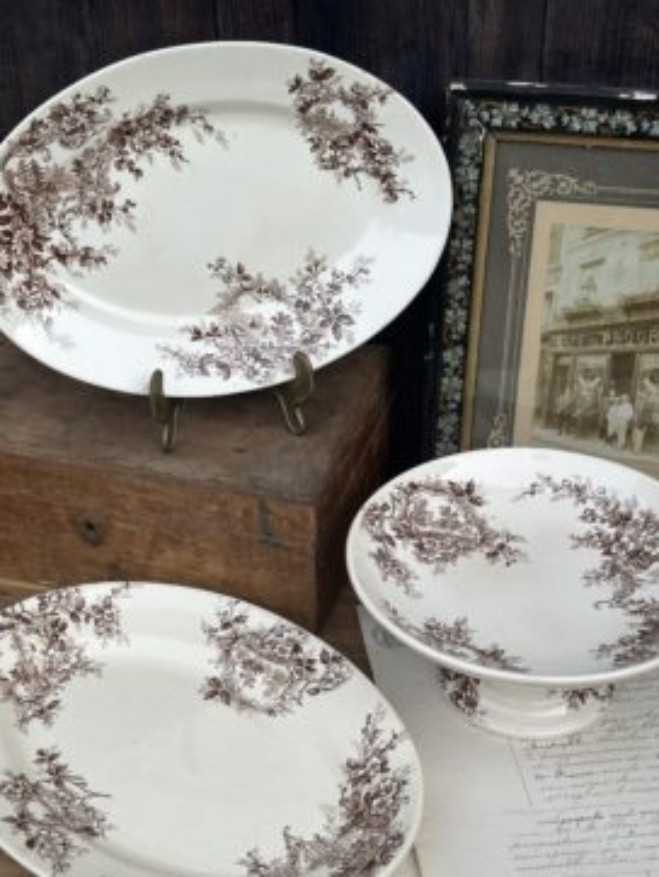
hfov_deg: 27.5
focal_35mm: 53
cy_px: 475
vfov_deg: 36.1
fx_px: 1344
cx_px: 303
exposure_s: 1/704
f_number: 1.78
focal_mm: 6.86
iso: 80
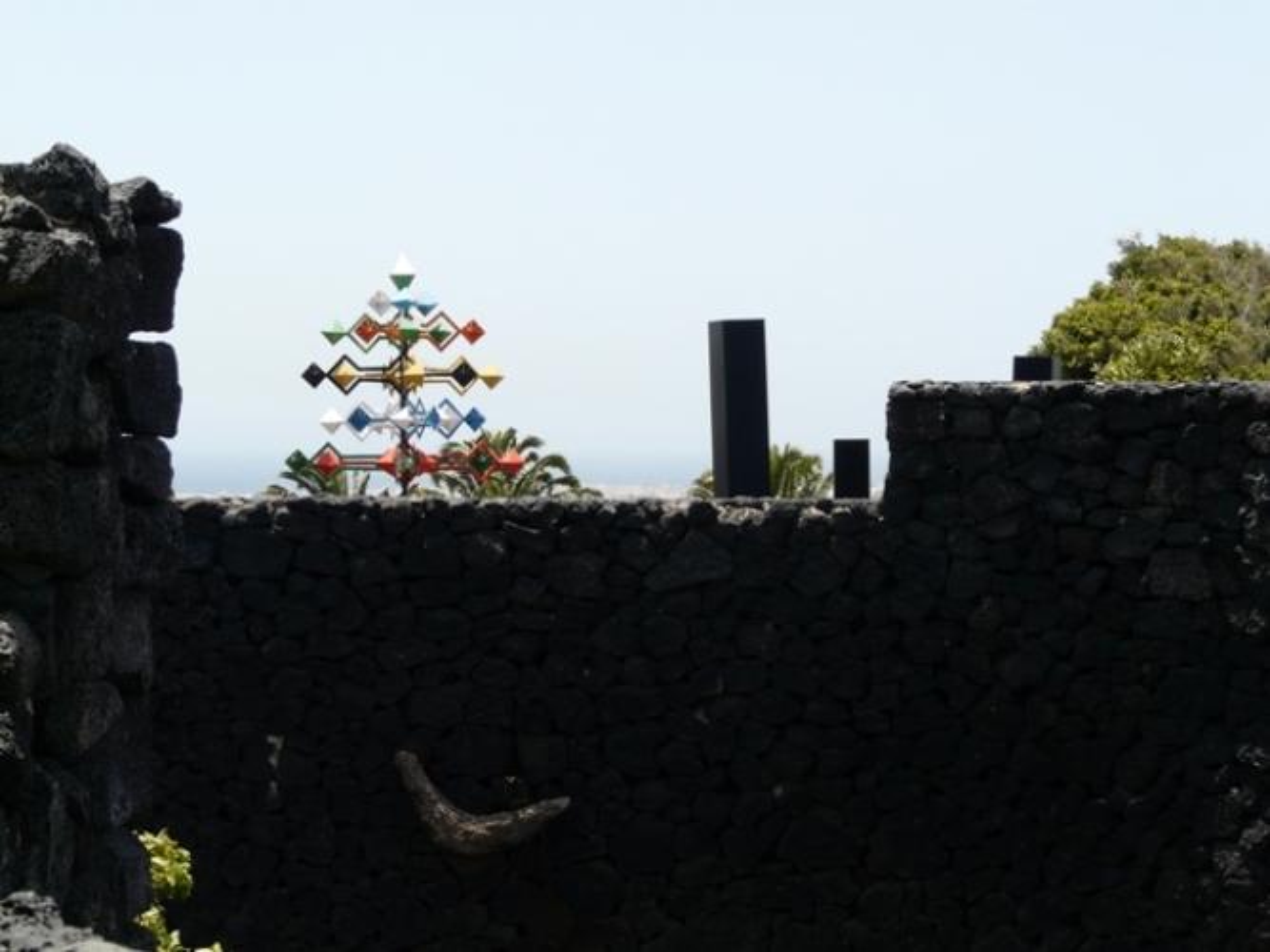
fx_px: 2971
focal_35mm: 81
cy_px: 476
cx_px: 635
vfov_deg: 18.2
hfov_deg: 24.1
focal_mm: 13.3
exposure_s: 1/250
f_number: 5.6
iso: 100
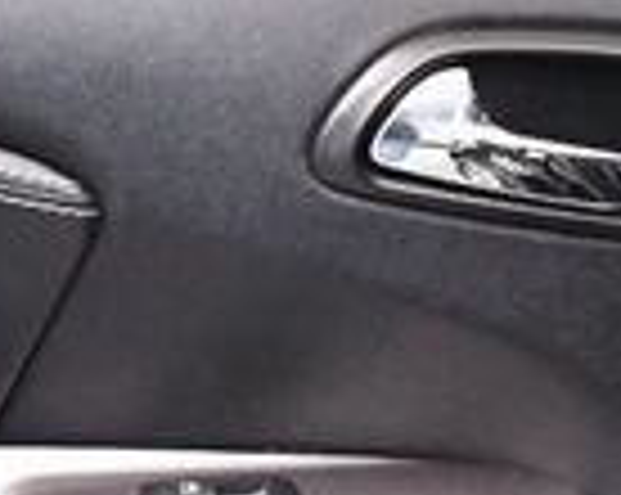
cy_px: 596
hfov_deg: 12.2
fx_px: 2881
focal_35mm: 157
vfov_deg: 9.7
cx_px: 9
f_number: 3.5
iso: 5000
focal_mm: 18
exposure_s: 1/60
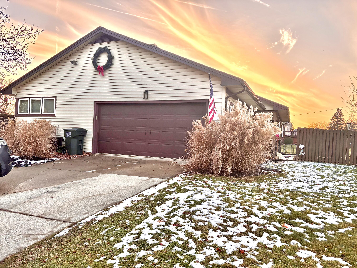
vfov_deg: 53.1
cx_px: 178
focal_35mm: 26
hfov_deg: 67.3
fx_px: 268
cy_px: 134
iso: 64
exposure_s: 1/482
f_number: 1.6
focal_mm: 5.96
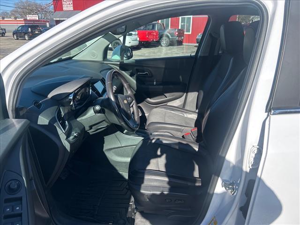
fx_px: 225
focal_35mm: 26
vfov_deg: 53.1
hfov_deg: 67.3
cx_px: 150
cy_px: 112
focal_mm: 5.7
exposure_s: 1/1597
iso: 50
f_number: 1.5
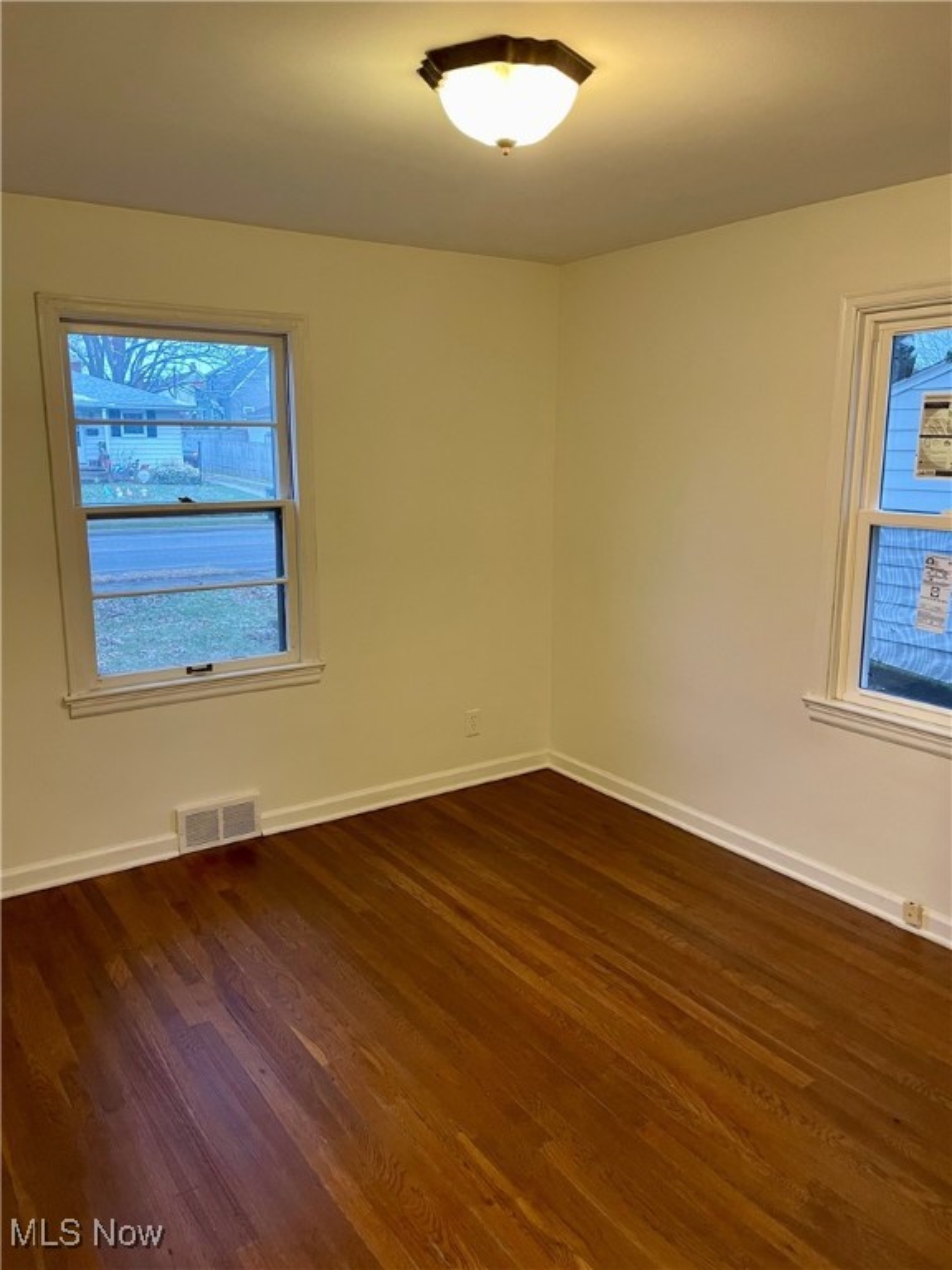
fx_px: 917
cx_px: 476
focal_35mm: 25
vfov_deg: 69.4
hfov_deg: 54.9
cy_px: 635
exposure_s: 1/60
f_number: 1.6
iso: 320
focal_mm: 5.1
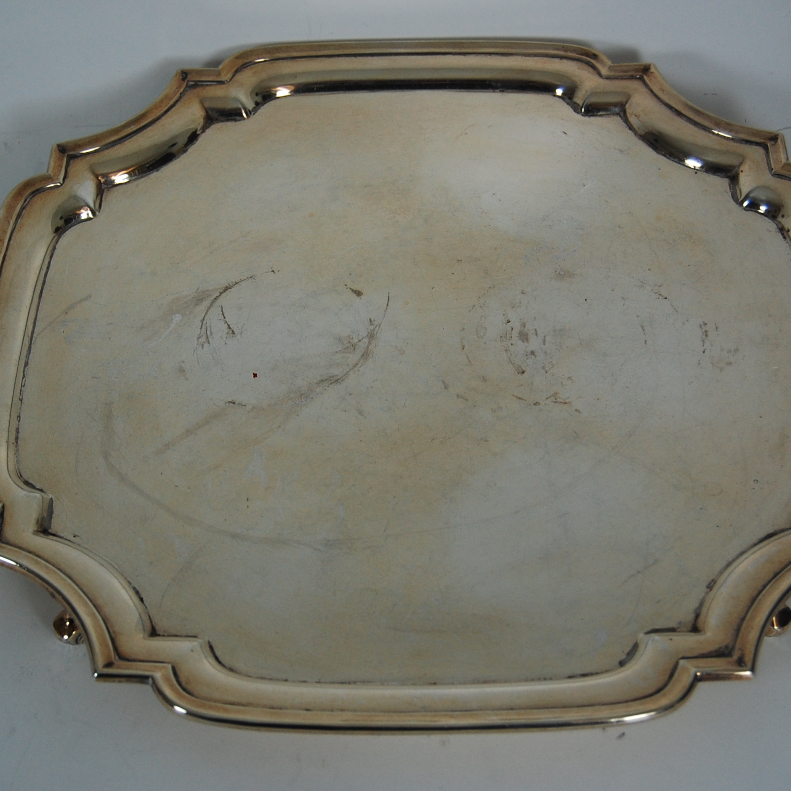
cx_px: 346
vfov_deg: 27.7
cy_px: 395
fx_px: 1603
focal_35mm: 62
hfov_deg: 27.7
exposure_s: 1/100
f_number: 5
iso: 400
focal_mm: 32
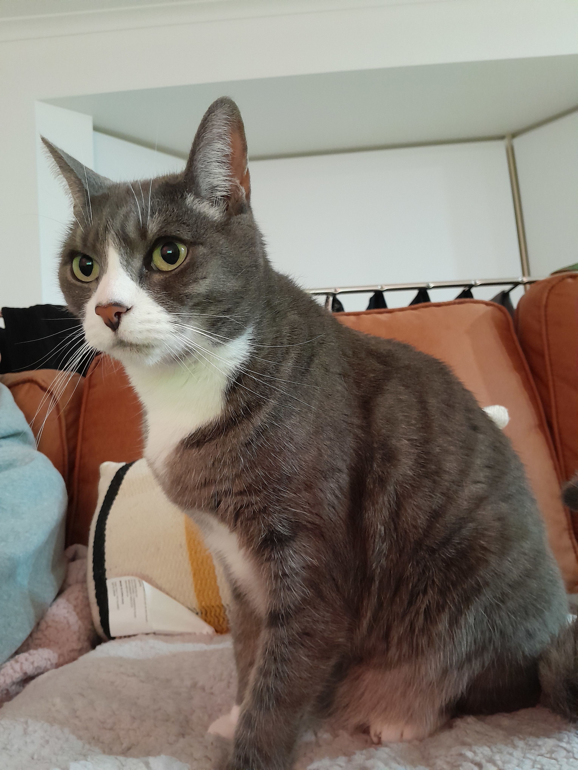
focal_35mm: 26
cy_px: 385
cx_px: 289
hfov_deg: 53.1
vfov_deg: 67.3
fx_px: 579
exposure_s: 1/10
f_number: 1.8
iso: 640
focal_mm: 3.98
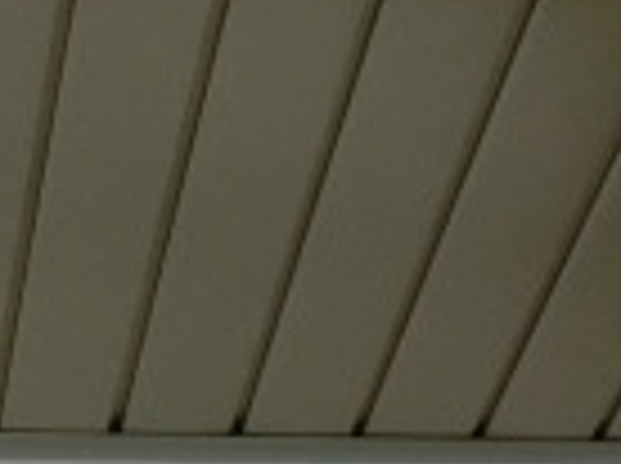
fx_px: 2077
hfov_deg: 15.8
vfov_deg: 11.9
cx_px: -270
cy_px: 802
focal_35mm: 116
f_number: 3.5
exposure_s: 1/60
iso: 400
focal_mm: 4.5
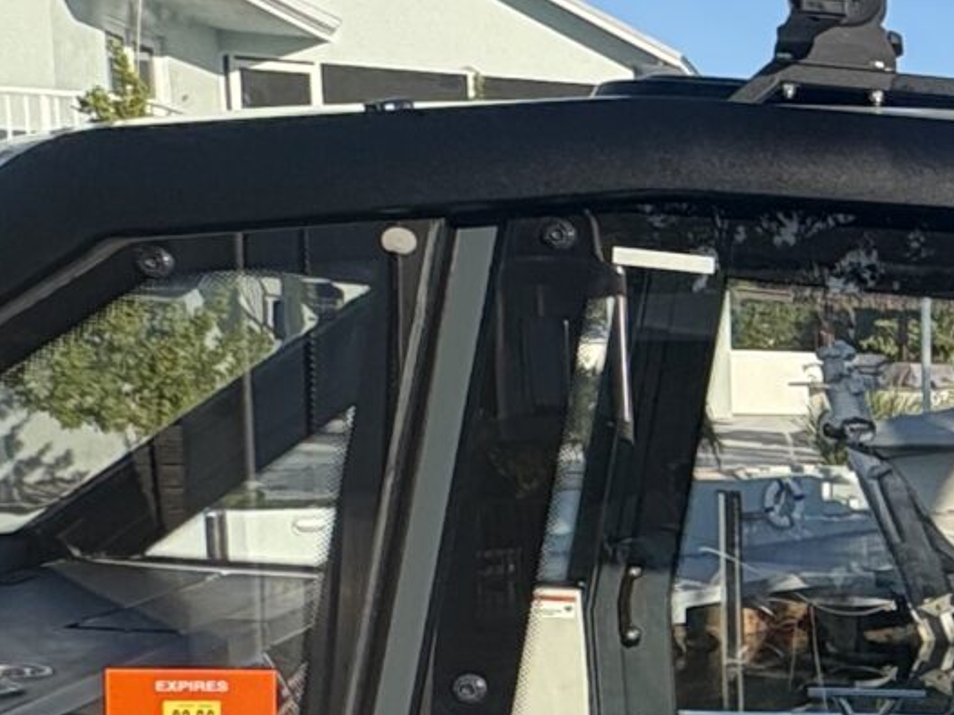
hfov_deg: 20.8
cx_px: 1674
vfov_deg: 21.2
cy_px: 608
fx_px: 1874
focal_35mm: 68
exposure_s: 1/980
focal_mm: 2.22
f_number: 2.2
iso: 50
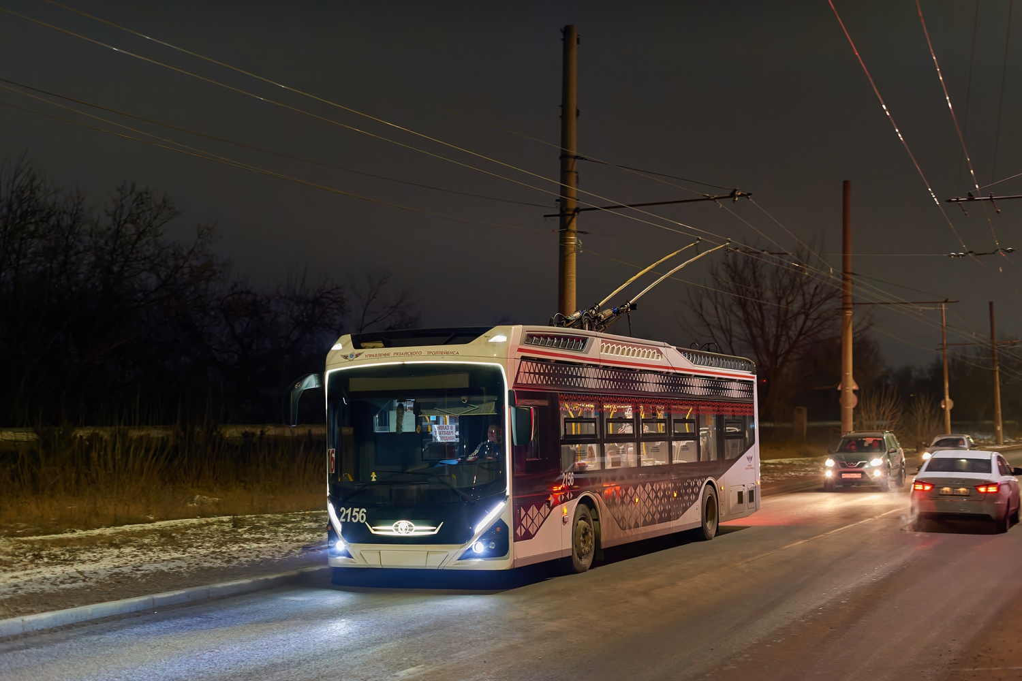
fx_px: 1419
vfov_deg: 27.0
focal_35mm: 50
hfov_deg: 39.6
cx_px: 511
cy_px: 340
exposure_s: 1/125
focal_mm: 50
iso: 6400
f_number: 2.5
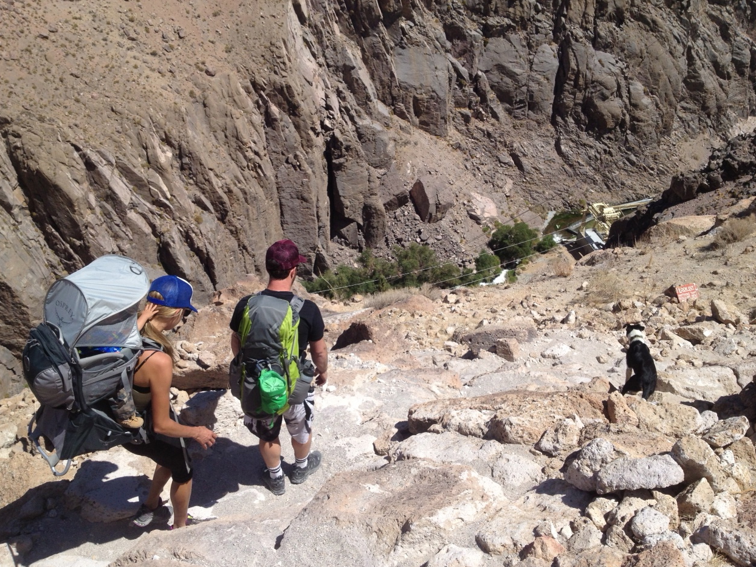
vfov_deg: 39.7
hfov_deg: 51.4
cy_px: 289
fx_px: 786
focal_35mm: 36
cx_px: 378
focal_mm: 4.28
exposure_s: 1/2513
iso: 50
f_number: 2.4
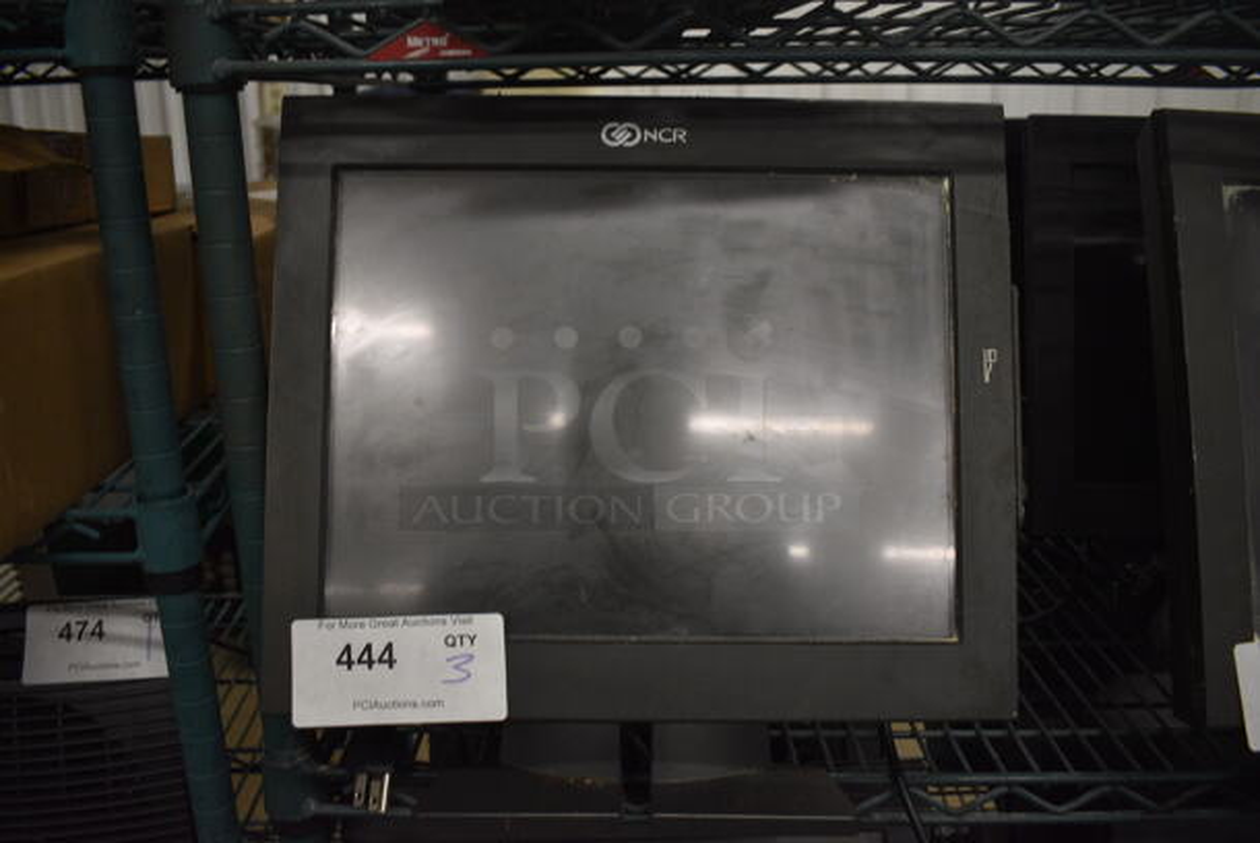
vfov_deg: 43.7
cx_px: 630
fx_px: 1051
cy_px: 422
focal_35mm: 30
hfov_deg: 61.9
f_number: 3.5
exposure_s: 1/125
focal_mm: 20
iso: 1000
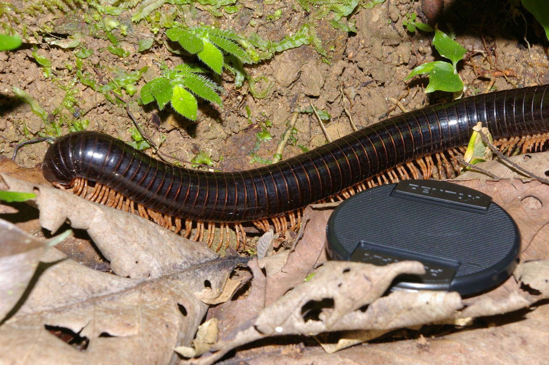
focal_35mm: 82
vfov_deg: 16.5
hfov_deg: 24.6
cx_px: 274
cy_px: 182
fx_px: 1257
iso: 400
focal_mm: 55
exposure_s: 1/60
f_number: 16
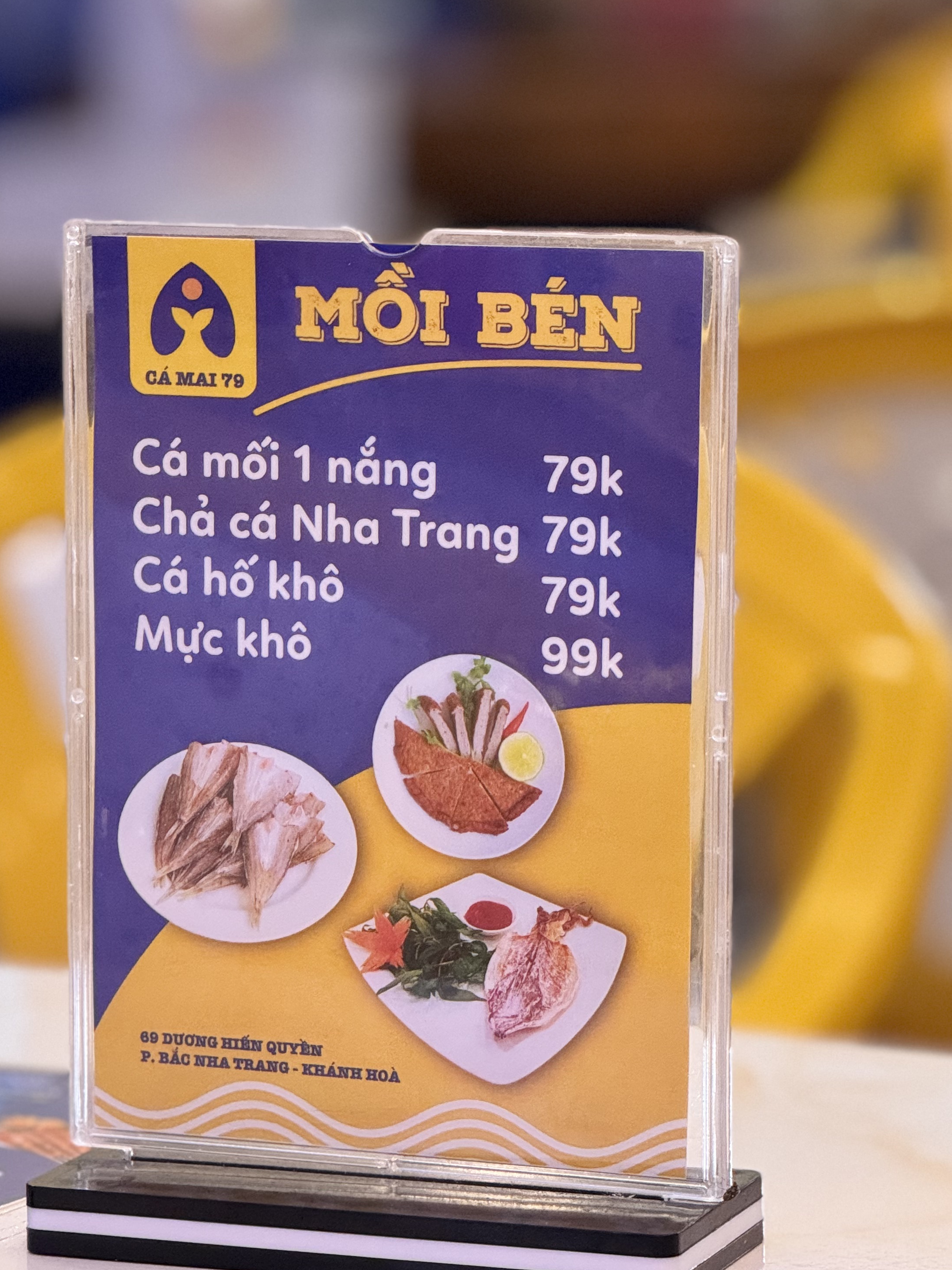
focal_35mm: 166
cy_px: 602
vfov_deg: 11.9
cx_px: 413
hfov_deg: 8.9
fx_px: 6087
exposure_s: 1/50
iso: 500
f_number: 2.8
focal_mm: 15.66
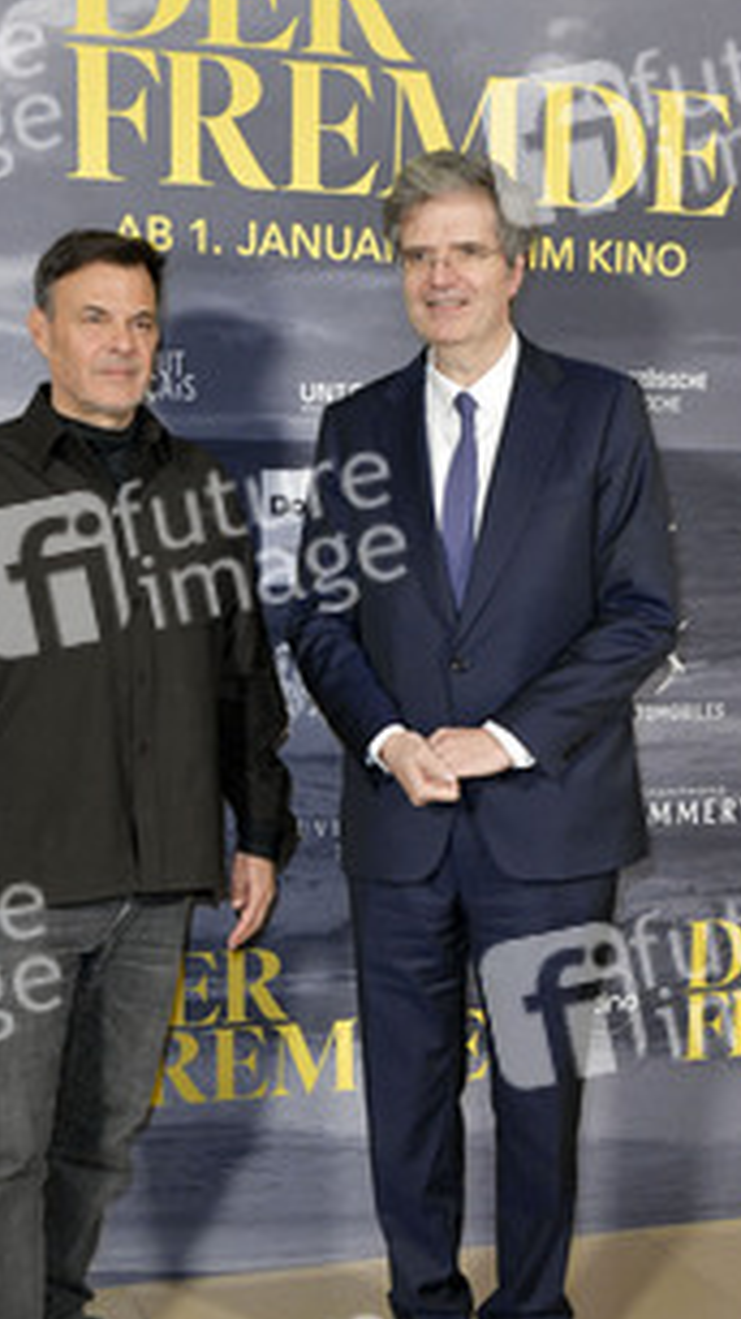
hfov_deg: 23.0
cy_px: 772
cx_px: 310
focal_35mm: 52
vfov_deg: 39.7
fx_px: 1817
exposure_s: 1/125
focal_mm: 38
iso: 1600
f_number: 5.6
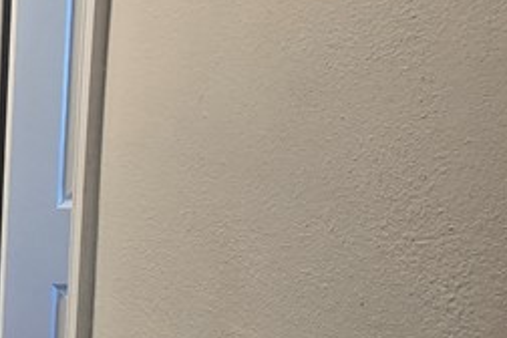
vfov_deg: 24.5
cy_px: 215
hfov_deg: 24.8
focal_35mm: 55
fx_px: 775
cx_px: -306
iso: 200
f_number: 2.2
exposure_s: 1/60
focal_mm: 2.2
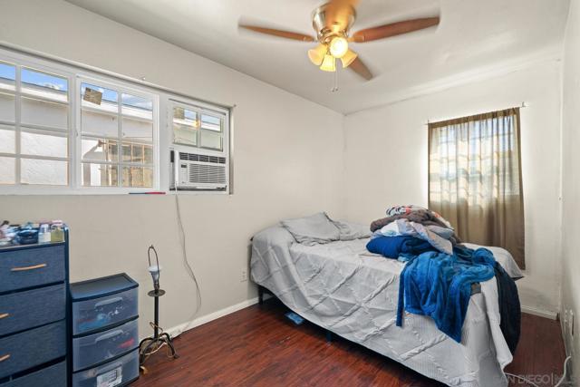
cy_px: 194
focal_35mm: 14
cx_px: 290
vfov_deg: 81.2
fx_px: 226
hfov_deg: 104.2
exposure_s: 1.3
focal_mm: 14
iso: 250
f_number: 6.3
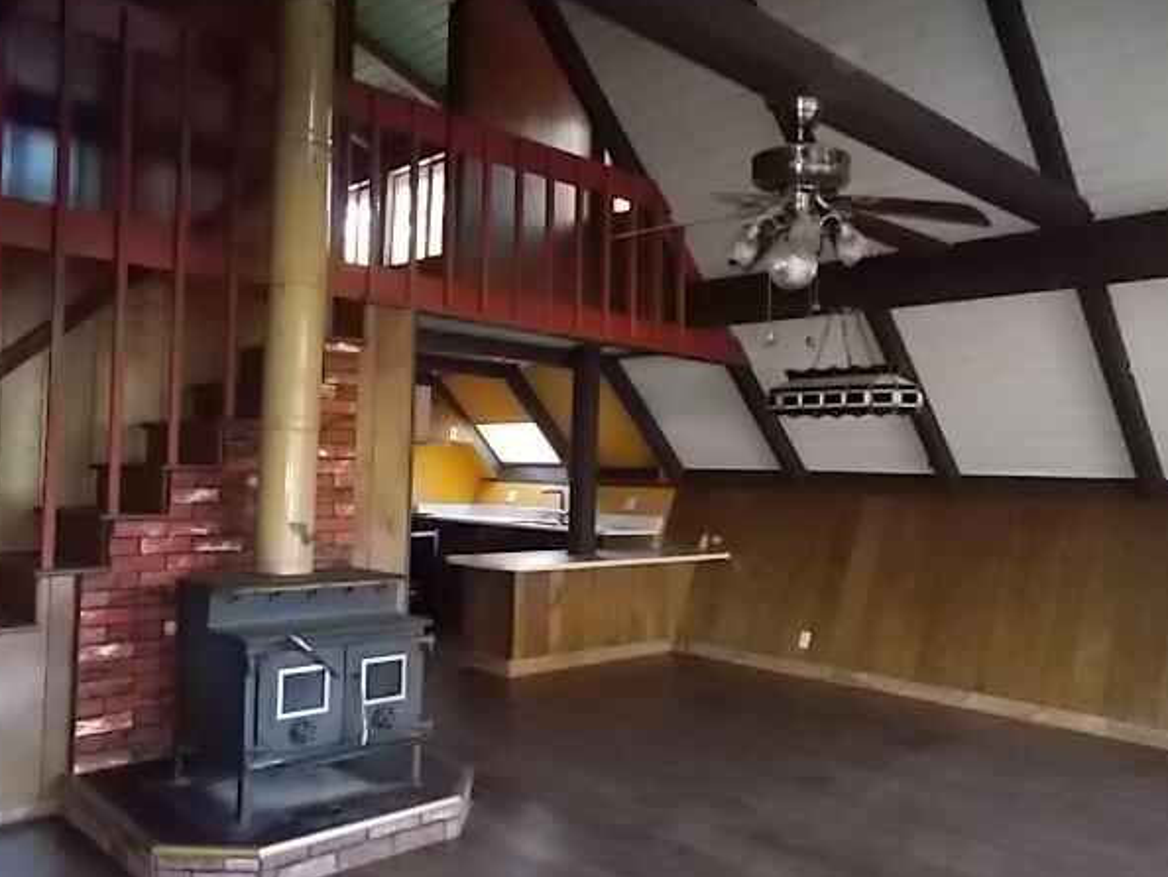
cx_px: 600
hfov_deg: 63.4
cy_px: 446
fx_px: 945
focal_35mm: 28
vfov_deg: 49.8
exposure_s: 1/25
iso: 800
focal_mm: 4.6
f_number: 3.2
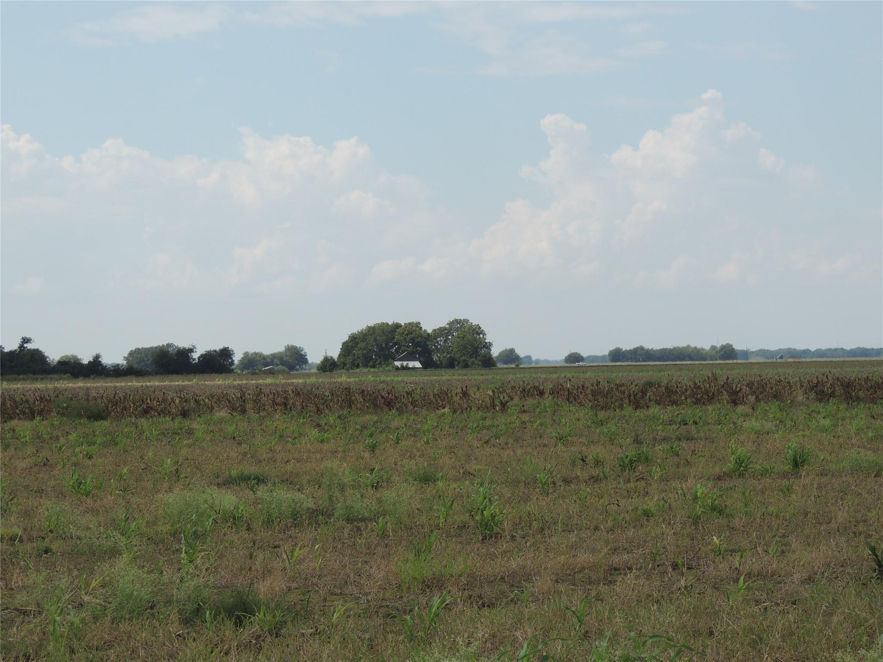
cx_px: 442
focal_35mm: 120
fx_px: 3061
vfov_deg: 12.3
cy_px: 331
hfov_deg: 16.4
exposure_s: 1/800
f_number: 4.2
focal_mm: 21.4
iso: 100
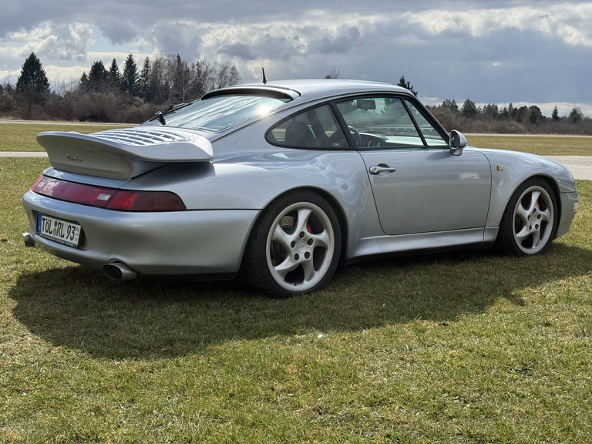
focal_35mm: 48
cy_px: 222
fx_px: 821
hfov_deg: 39.7
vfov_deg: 30.3
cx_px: 296
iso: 80
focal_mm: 6.76
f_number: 1.78
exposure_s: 1/6536
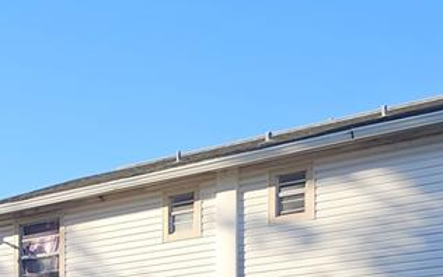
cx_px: -48
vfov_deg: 15.1
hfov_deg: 24.3
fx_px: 954
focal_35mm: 79
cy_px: 436
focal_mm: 6.3
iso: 10
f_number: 1.7
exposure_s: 1/379
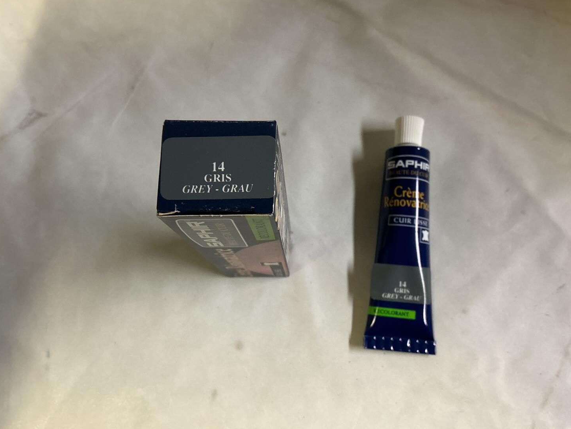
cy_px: 219
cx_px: 281
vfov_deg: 46.8
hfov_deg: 60.0
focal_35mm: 30
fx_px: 495
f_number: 1.8
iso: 125
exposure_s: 1/50
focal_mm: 3
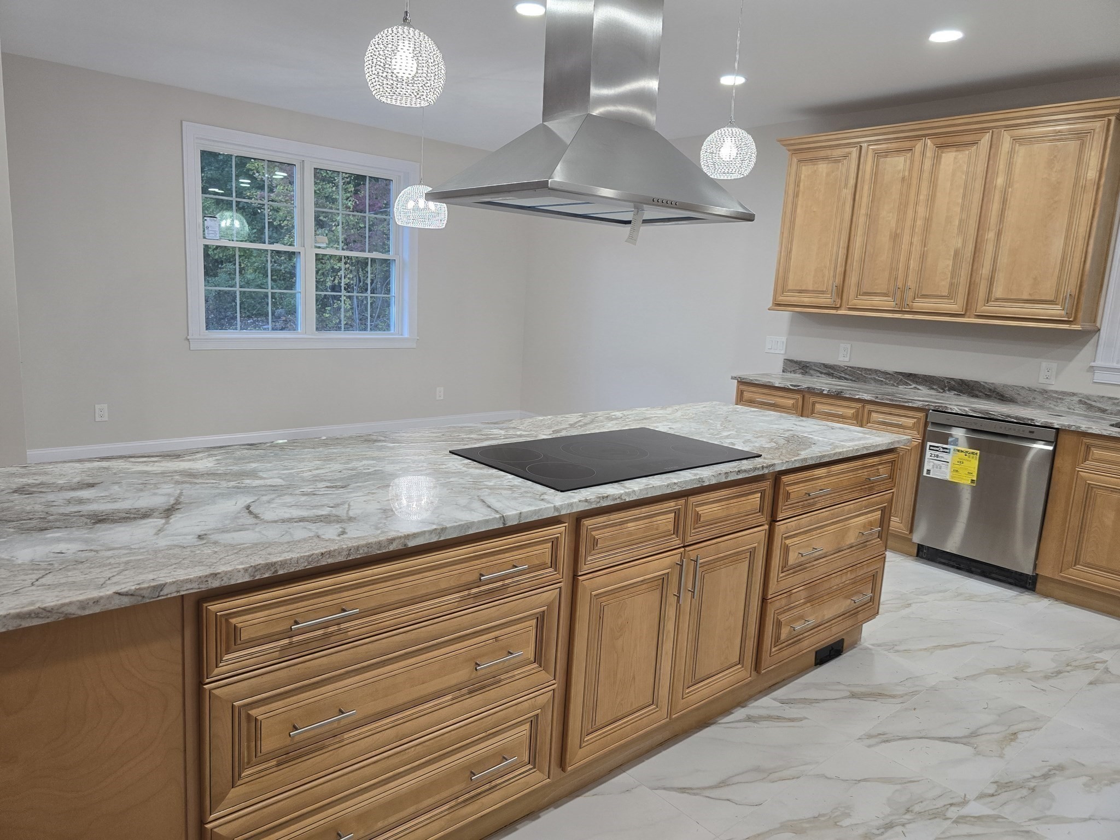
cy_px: 420
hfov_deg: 73.9
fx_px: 744
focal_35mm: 23
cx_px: 560
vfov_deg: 58.9
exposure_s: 1/120
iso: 160
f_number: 1.7
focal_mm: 6.3
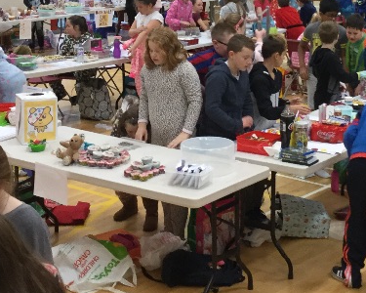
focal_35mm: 79
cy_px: 17
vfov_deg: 19.0
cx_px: 237
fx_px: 856
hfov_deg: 24.1
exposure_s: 1/33
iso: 100
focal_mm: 3.3
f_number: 2.4
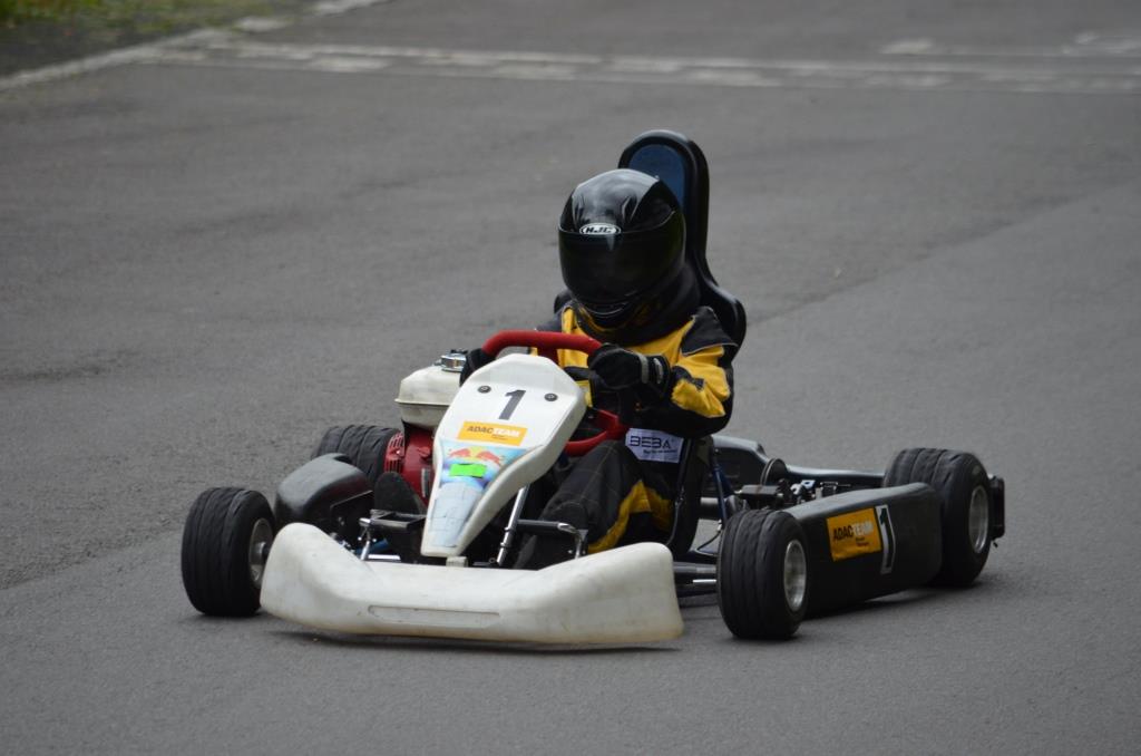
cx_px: 570
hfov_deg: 4.6
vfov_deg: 3.0
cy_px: 378
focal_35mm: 450
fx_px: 14231
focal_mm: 300
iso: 800
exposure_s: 1/800
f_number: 5.6
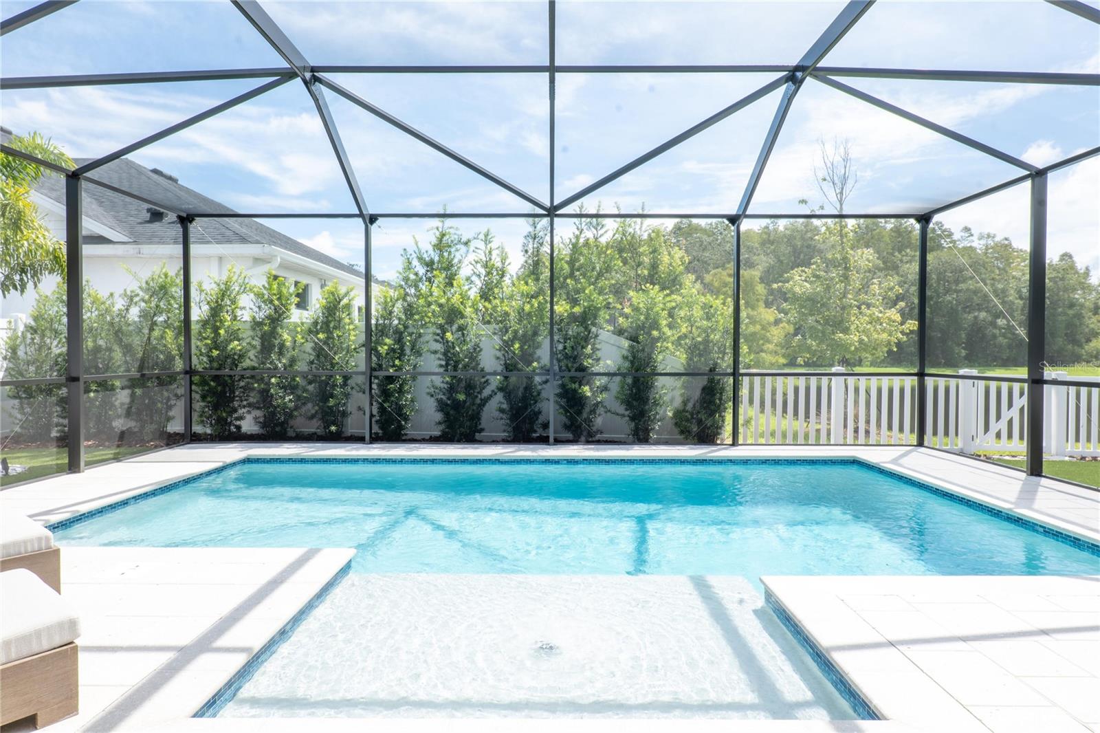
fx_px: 611
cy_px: 366
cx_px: 550
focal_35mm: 20
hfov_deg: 84.0
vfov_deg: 61.9
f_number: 22
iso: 100
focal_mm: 20
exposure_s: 1/80
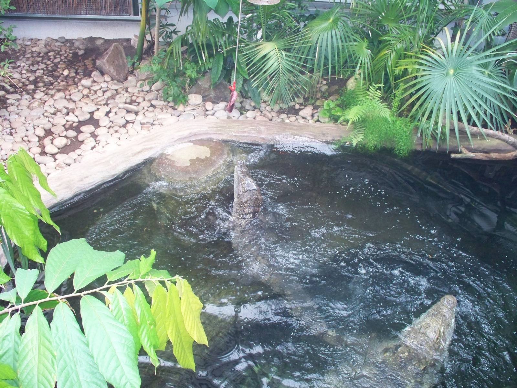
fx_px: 538
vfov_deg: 39.7
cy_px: 194
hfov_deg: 51.4
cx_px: 258
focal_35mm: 36
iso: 320
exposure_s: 1/60
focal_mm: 7.54
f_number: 2.8
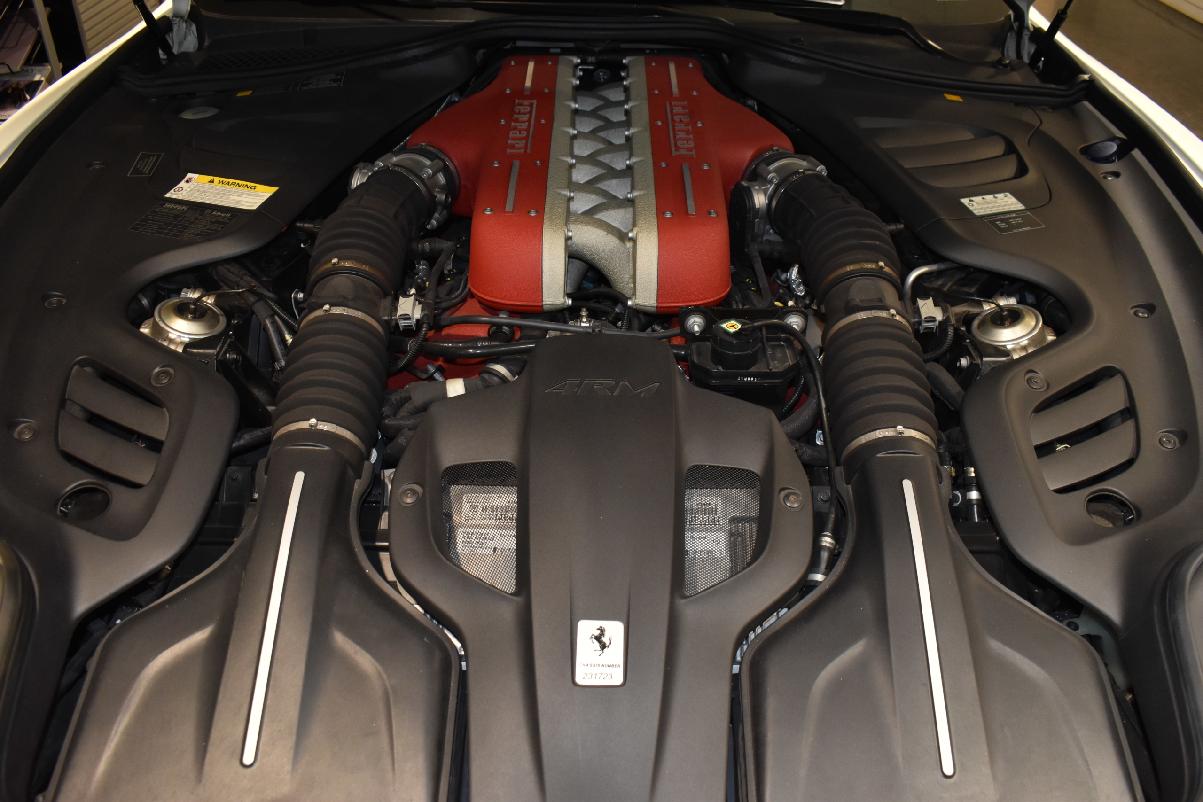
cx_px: 602
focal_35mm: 30
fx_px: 1002
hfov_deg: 61.9
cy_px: 401
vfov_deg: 43.6
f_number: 5.6
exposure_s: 1/60
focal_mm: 20
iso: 1400
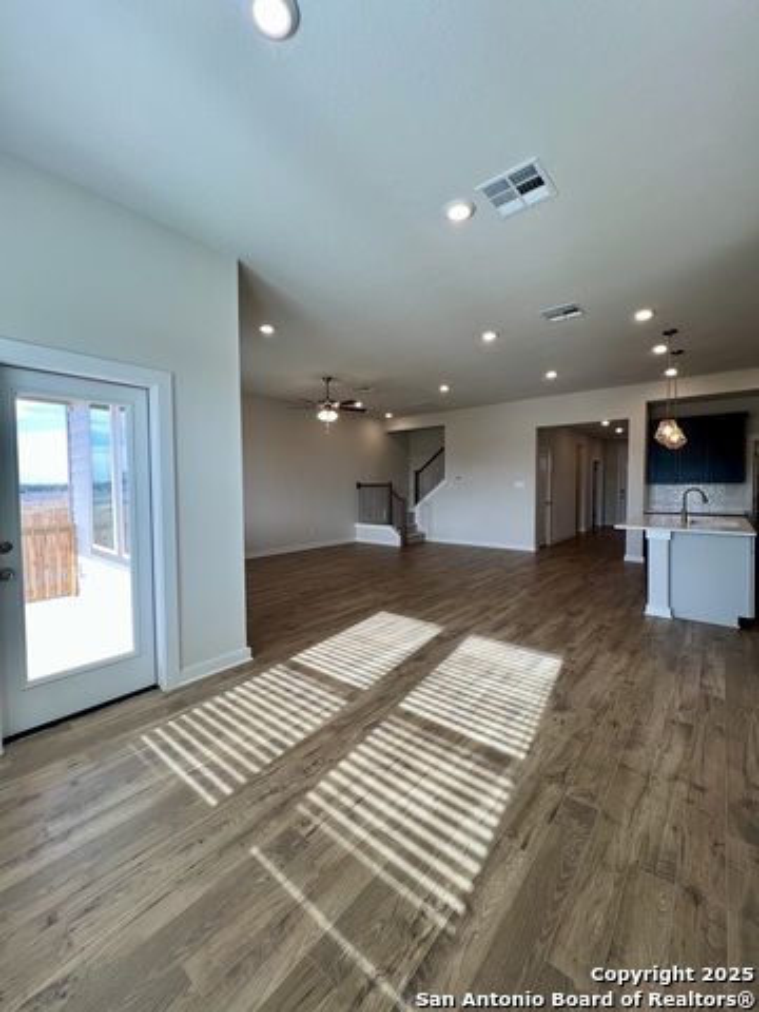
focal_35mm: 13
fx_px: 380
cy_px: 506
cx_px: 380
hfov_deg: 89.9
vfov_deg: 106.2
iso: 50
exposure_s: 1/120
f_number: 1.8
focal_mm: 1.57
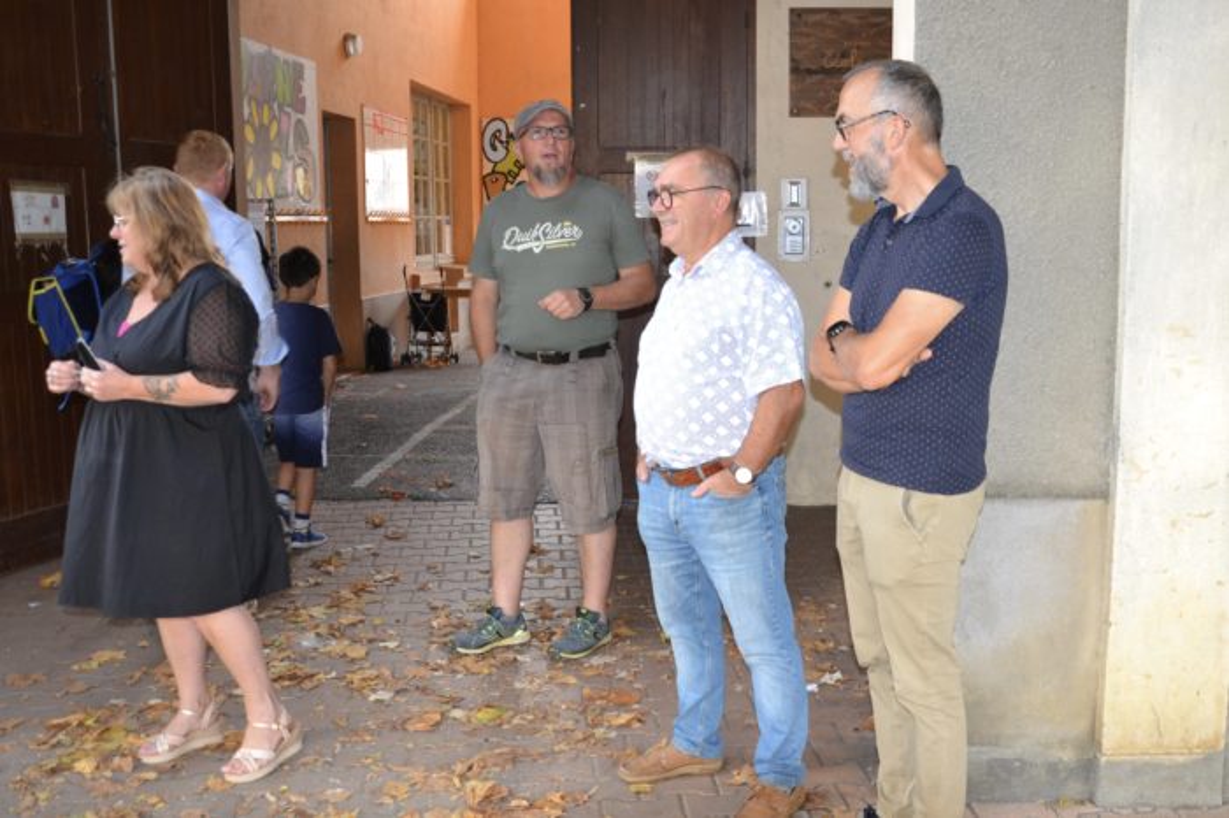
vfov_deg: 41.7
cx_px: 614
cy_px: 409
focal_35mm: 32
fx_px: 1075
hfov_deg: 59.5
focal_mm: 21
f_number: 3.8
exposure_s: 1/60
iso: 800
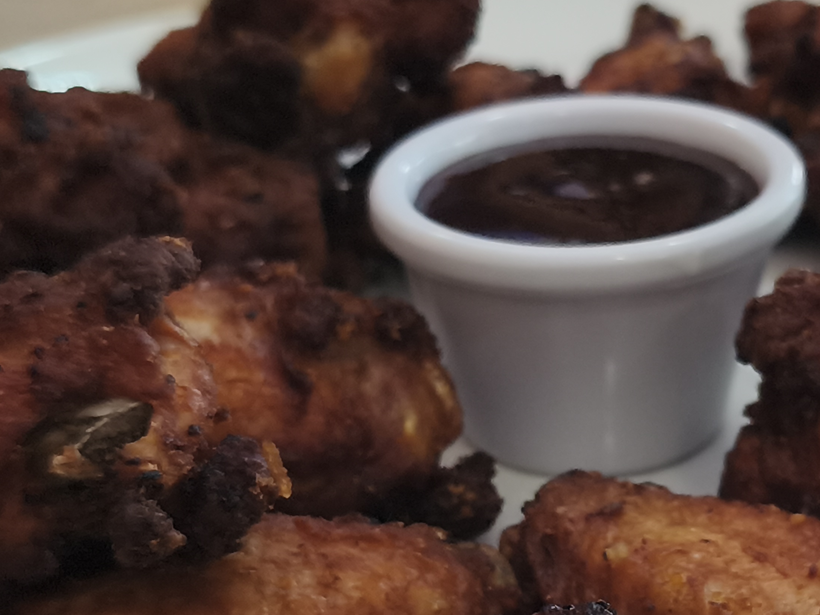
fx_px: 2037
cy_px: 436
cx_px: 571
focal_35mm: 86
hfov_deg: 22.6
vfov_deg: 17.1
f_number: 1.65
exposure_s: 1/100
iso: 200
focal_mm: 6.18
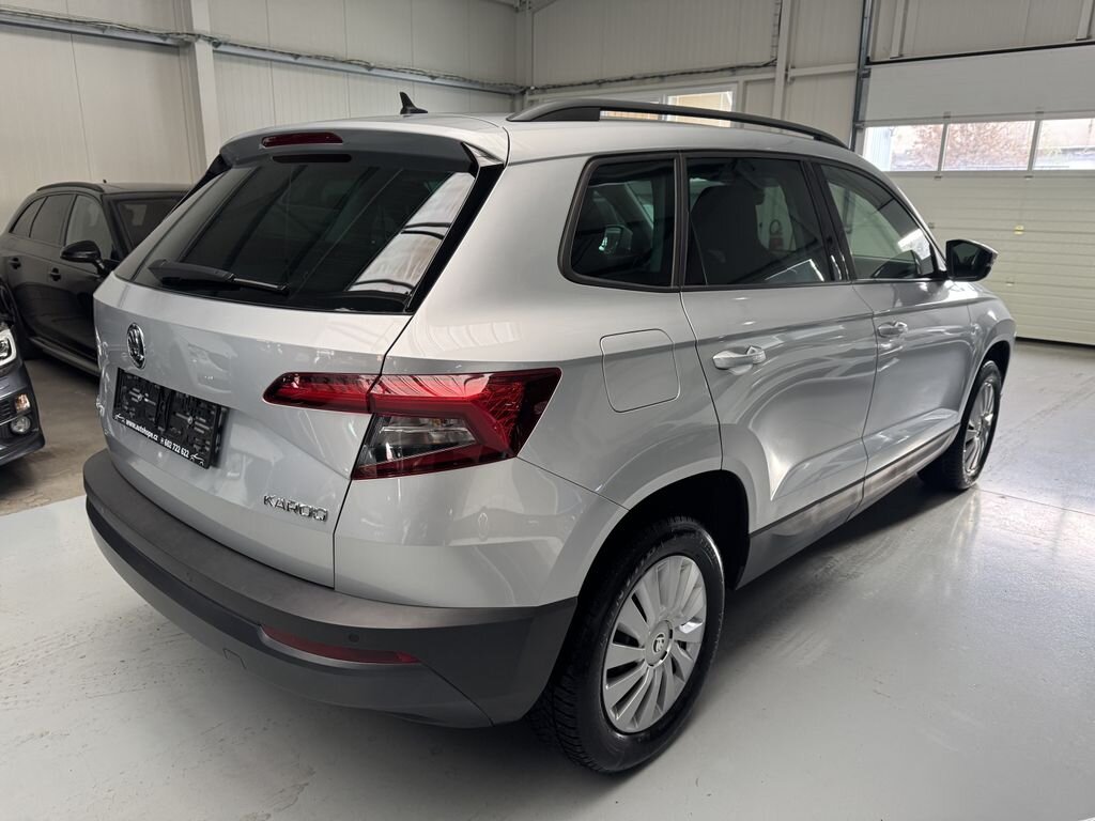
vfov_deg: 56.8
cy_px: 410
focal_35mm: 24
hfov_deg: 71.6
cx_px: 548
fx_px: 759
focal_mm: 6.76
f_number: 1.78
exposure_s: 1/74
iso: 200
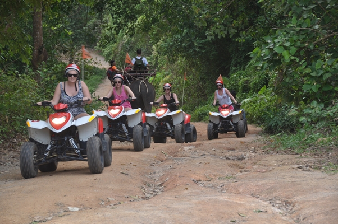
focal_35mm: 112
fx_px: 1055
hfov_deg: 18.2
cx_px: 169
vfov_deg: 12.2
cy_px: 112
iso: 250
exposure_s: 1/80
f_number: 5
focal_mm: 75
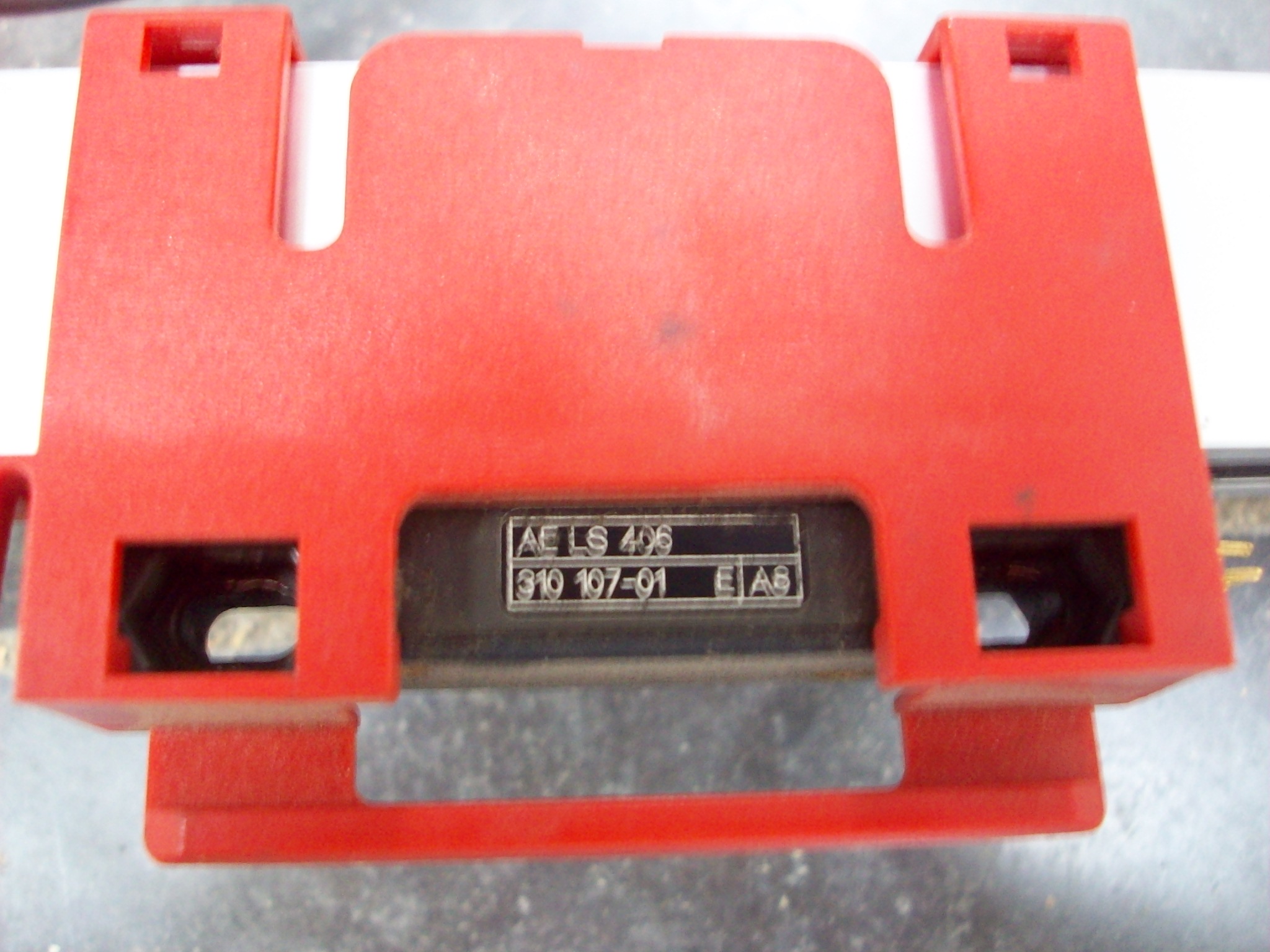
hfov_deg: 54.0
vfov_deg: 41.8
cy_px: 476
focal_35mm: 34
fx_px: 1247
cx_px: 635
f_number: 2.8
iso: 200
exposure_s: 1/4
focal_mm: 5.7
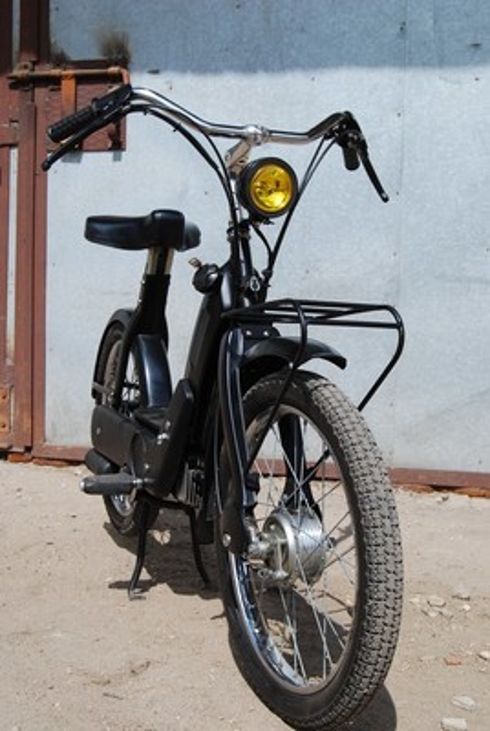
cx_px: 245
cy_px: 366
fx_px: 977
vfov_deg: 41.1
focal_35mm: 48
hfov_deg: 28.2
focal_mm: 32
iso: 200
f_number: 9
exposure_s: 1/320
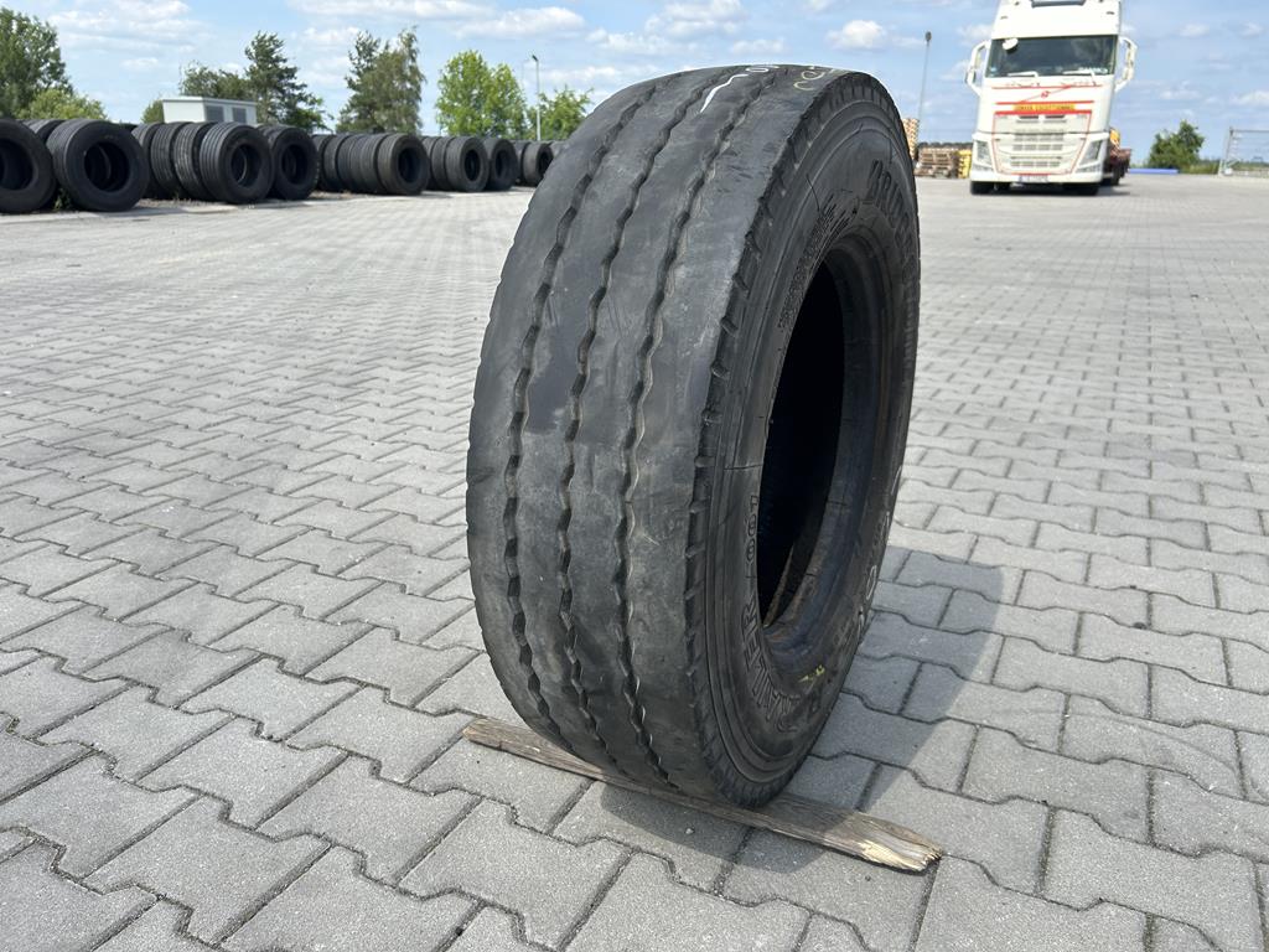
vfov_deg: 53.1
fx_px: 953
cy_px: 476
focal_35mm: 26
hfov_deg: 67.3
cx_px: 634
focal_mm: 5.7
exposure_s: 1/2252
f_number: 1.5
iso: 50
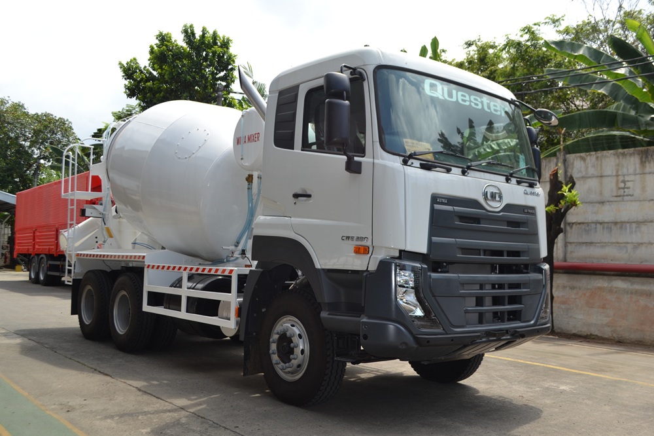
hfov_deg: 57.2
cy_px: 218
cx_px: 327
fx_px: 599
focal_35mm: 33
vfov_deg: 39.9
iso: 100
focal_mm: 22
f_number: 5.6
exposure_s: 1/200
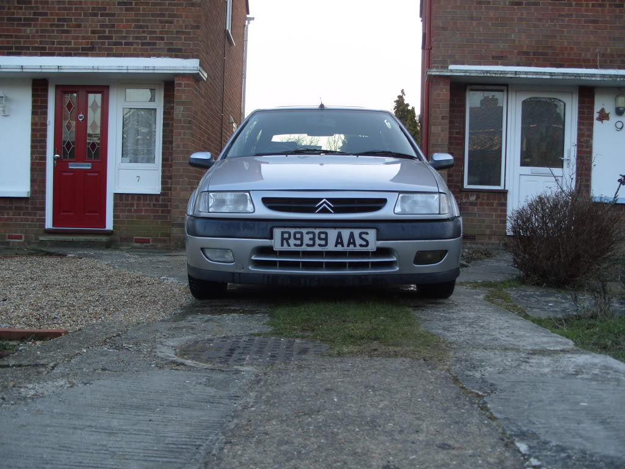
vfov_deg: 40.7
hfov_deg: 52.6
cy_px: 234
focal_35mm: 35
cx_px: 312
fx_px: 632
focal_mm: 7.8
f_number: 2.8
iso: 80
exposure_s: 1/60
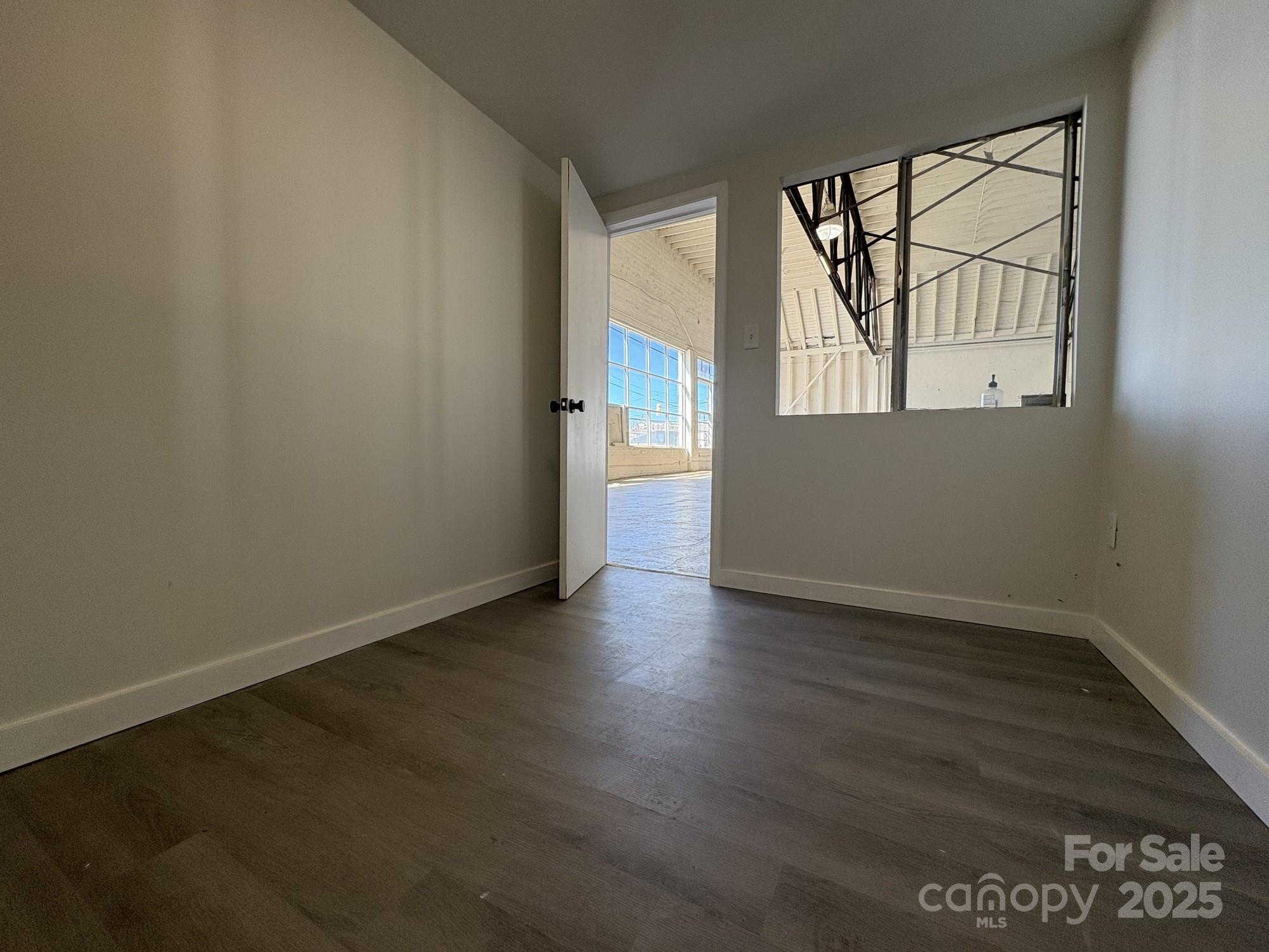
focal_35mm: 14
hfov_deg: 102.1
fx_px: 513
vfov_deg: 85.7
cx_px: 634
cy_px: 476
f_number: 2.2
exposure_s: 1/131
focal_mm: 2.22
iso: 80
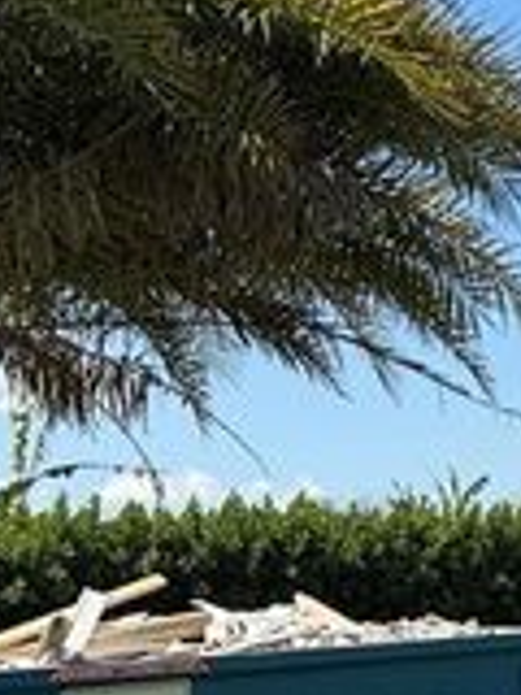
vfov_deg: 19.4
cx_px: 816
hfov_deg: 13.8
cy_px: 571
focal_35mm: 100
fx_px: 2007
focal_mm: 6.76
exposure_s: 1/4673
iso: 80
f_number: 1.78
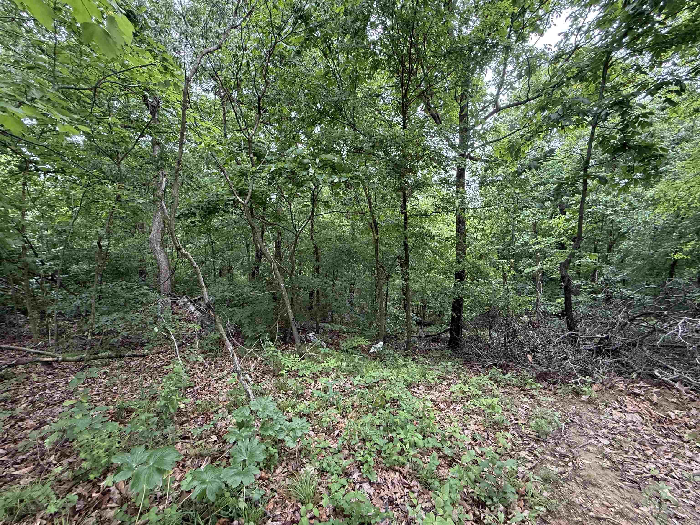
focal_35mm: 14
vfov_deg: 85.7
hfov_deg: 102.1
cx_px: 350
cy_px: 262
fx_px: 283
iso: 160
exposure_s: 1/99
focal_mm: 2.22
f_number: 2.2
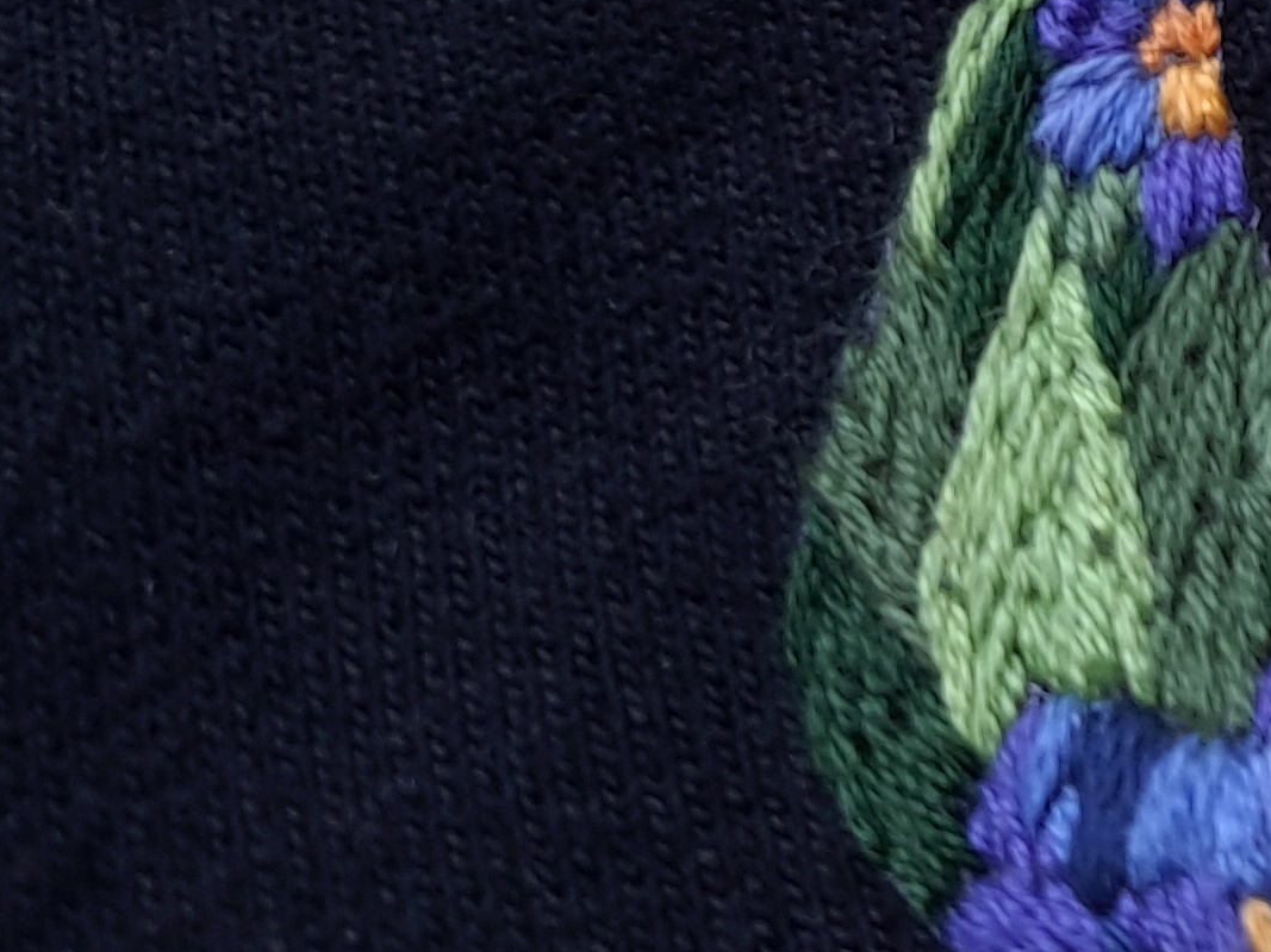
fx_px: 3818
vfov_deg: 13.7
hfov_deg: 15.4
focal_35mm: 104
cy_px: -312
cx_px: 2498
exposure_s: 1/90
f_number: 1.8
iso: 125
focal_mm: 5.23
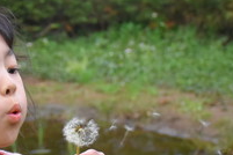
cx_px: 44
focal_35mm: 127
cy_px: 99
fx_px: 822
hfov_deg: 16.0
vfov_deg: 10.8
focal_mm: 34
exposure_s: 1/800
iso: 1250
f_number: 4.2
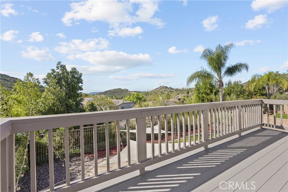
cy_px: 96
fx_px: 128
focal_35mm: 16
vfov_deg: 73.8
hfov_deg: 96.7
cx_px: 144
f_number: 9
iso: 100
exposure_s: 1/15
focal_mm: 16
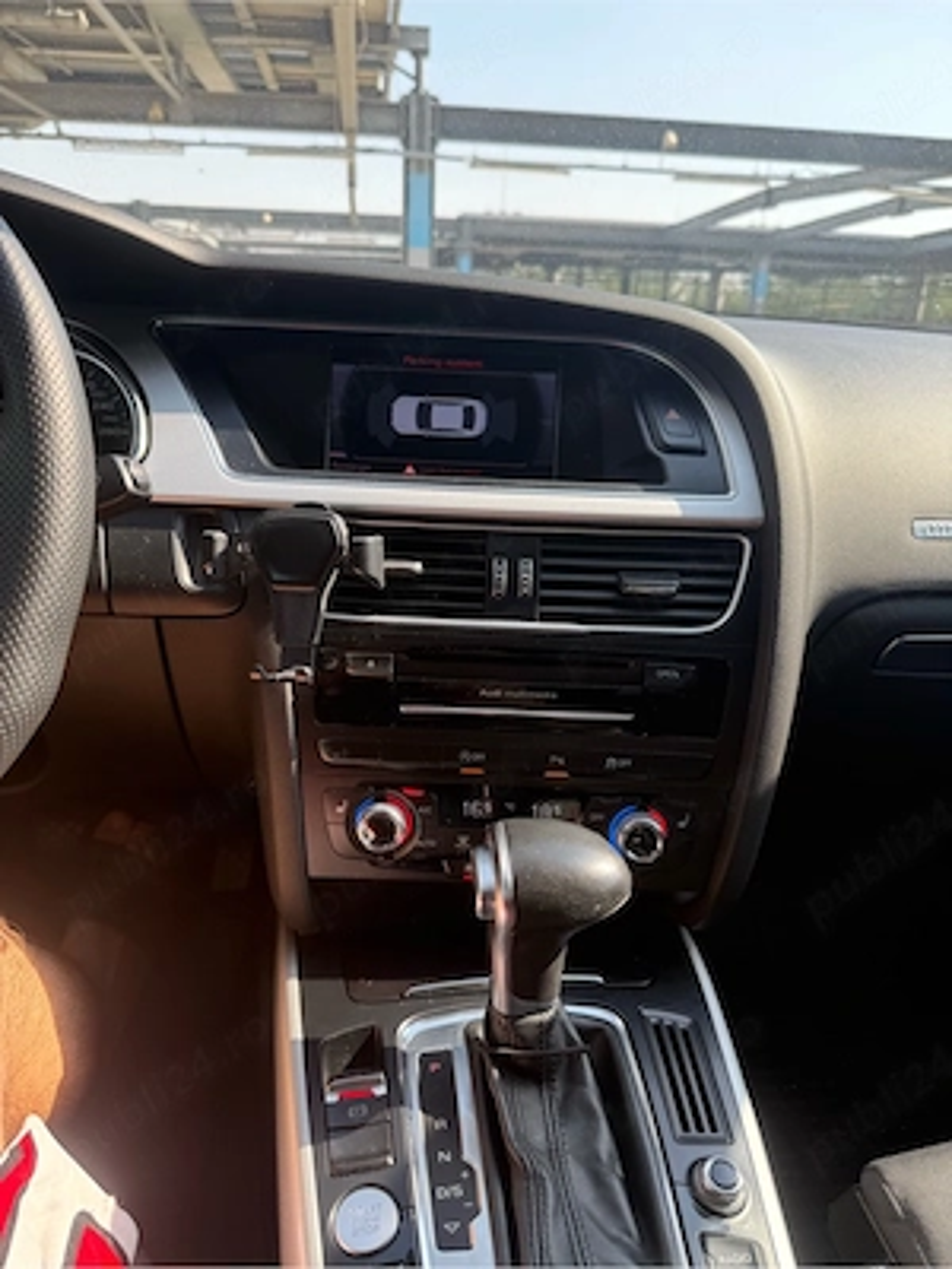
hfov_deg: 56.8
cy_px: 634
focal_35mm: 24
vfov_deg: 71.6
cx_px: 476
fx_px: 880
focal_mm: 6.76
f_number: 1.78
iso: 100
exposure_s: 1/593
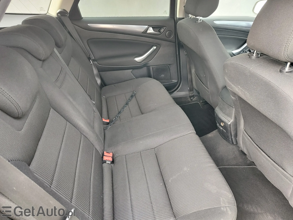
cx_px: 146
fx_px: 195
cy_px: 110
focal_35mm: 23
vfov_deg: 58.9
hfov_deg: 73.9
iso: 288
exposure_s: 1/50
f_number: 1.8
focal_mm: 5.56
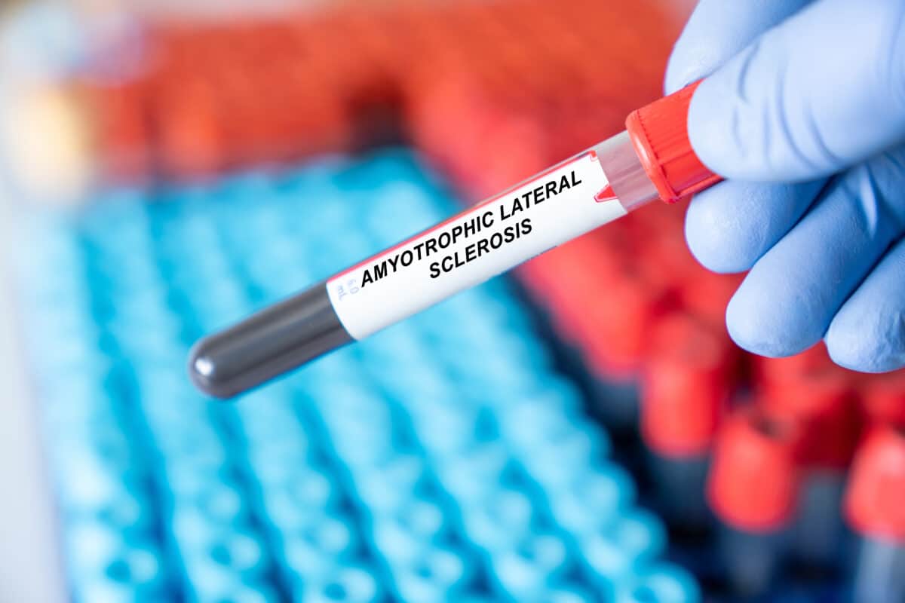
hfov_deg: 28.8
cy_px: 302
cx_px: 452
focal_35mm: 70
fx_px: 1760
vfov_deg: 19.5
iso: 100
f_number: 2.8
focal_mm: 70
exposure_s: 1/100
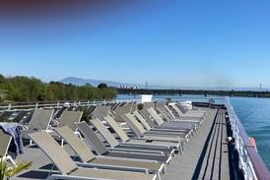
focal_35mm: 51
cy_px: 164
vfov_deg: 25.6
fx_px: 383
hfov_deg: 38.7
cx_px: 107
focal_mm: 3.99
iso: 20
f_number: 1.8
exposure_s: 1/2404
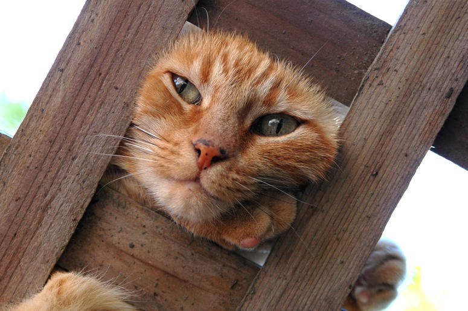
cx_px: 234
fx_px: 1558
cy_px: 156
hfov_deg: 17.1
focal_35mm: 120
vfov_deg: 11.4
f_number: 5
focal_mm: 80
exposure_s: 1/100
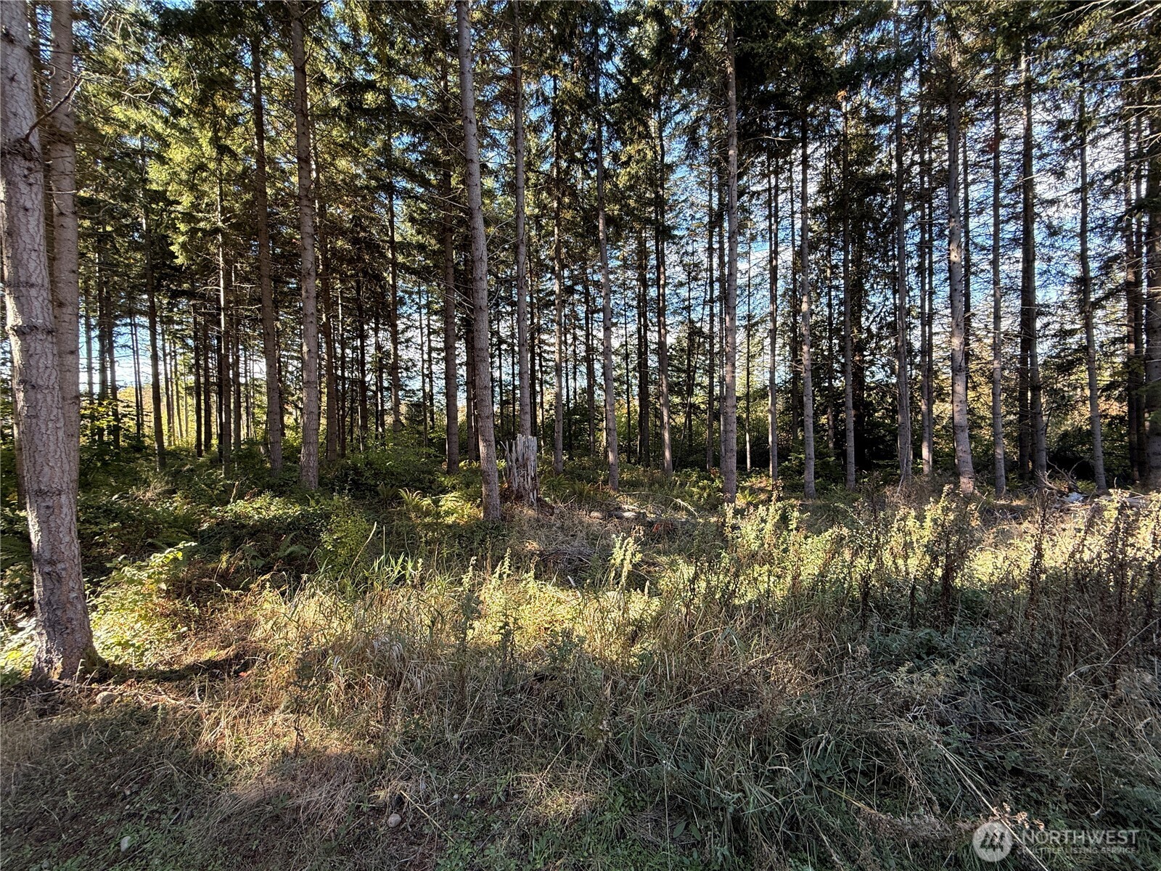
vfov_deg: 85.7
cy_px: 436
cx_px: 580
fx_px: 470
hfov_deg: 102.1
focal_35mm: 14
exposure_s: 1/119
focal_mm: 2.22
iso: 64
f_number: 2.2
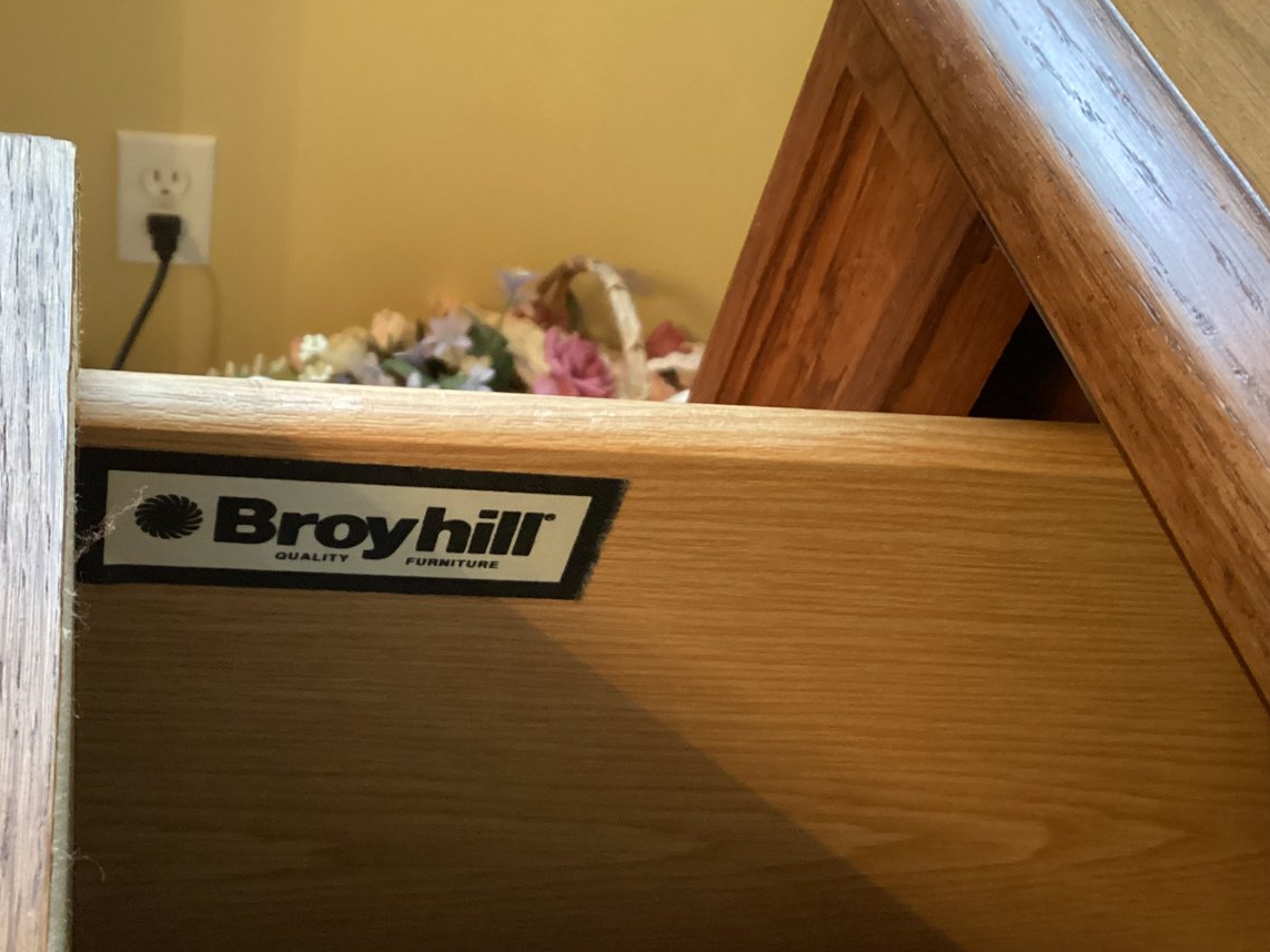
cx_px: 469
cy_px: 549
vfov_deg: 35.1
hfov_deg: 45.4
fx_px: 1504
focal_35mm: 41
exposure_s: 1/30
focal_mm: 3.3
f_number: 2.4
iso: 500
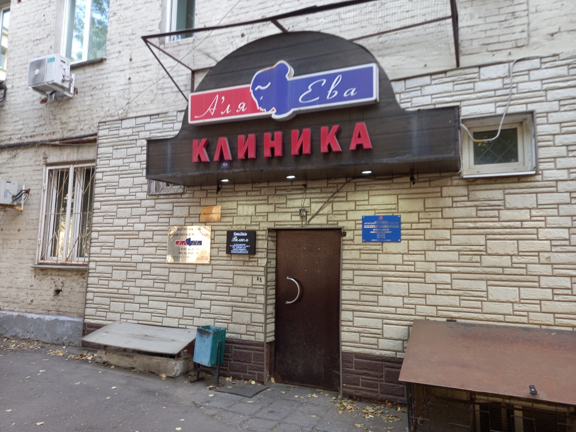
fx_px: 416
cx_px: 288
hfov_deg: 69.4
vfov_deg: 54.9
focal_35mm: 25
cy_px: 216
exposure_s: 1/50.3
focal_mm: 4.6
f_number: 2
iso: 50
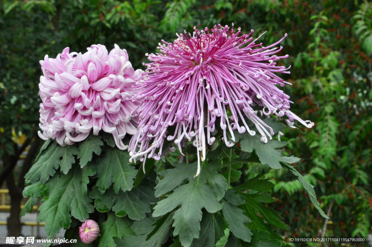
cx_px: 186
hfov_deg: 19.5
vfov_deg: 13.0
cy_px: 124
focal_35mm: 105
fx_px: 1084
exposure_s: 1/250
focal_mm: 70
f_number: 20
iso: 4000
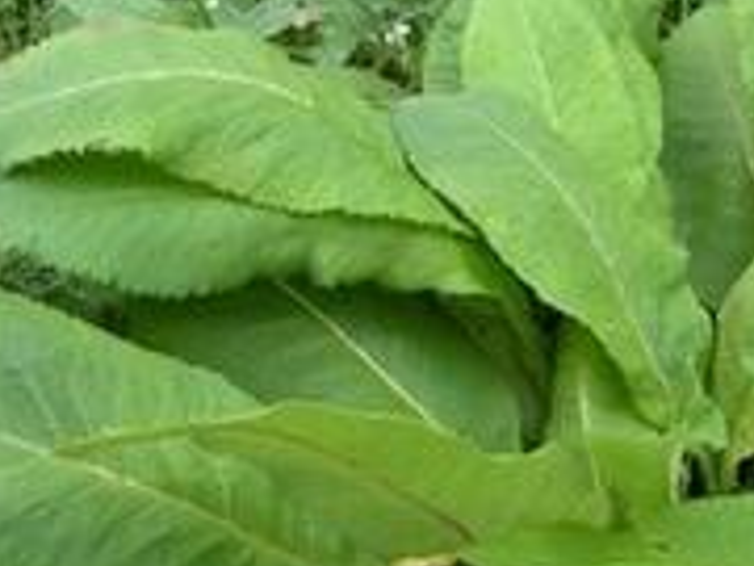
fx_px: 1960
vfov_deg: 16.0
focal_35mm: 90
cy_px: 591
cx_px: 842
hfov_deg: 20.7
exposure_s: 1/61.6
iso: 64
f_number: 3.2
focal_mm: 4.7
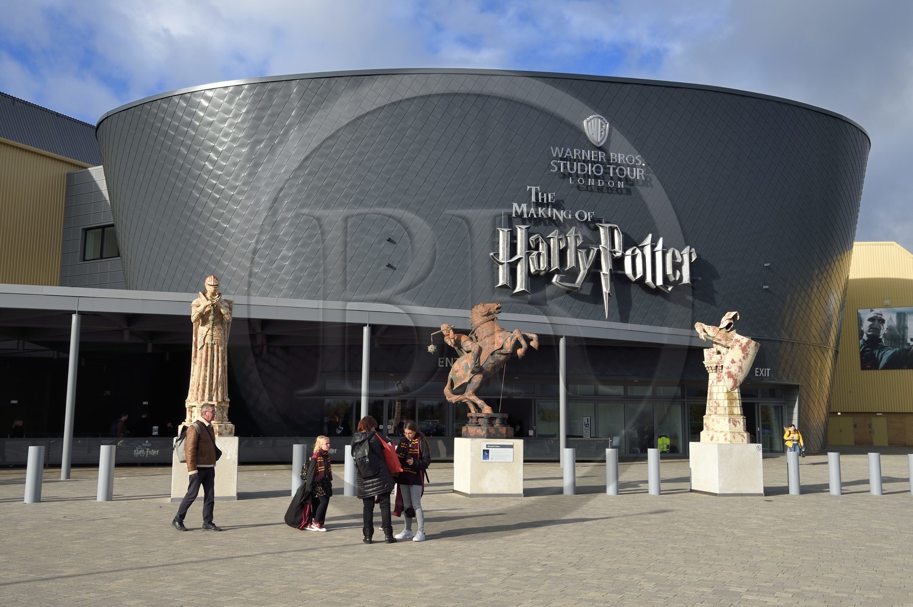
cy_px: 304
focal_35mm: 34
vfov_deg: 38.8
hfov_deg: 55.8
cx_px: 456
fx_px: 862
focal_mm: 34
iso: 200
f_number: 13
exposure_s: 1/250
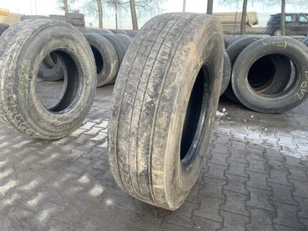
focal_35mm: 26
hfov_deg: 67.3
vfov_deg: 53.1
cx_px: 154
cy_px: 116
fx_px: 231
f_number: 1.6
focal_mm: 4.2
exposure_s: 1/121
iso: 50
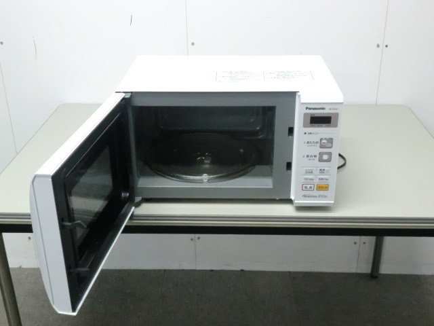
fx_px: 564
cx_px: 217
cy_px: 163
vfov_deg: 32.2
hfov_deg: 42.1
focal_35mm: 45
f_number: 4.3
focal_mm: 8.2
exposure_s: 1/40
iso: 800
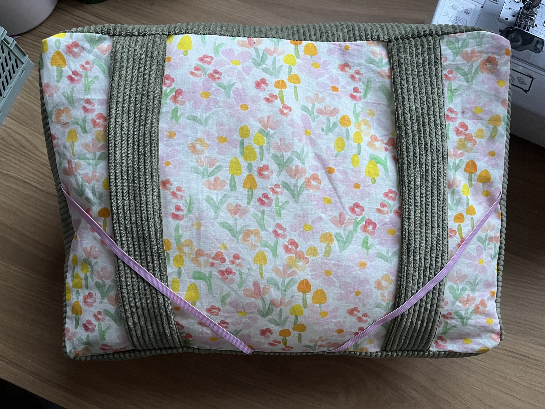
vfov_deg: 53.1
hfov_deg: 67.3
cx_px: 272
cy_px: 204
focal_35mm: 26
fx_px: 409
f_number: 1.6
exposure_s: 1/60
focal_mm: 5.1
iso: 320
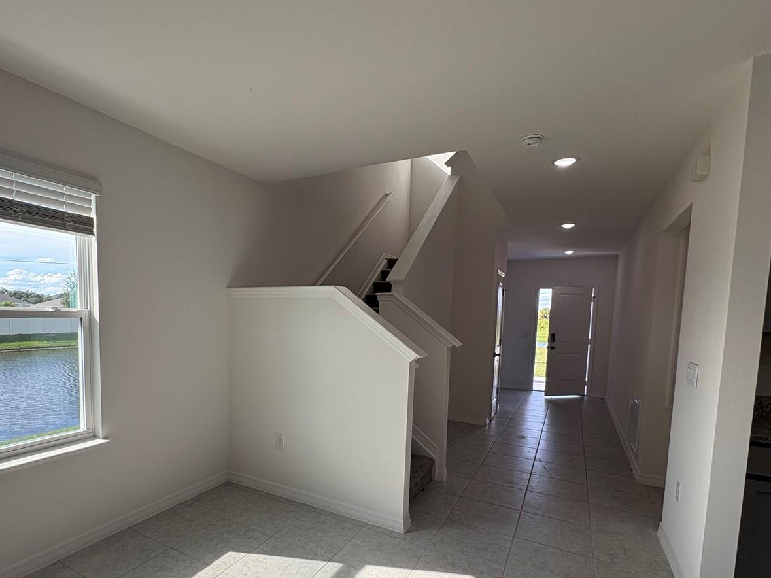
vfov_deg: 67.9
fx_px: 423
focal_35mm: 19
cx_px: 317
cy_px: 350
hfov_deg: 83.9
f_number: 2.2
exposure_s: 1/159
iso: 40
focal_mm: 2.22
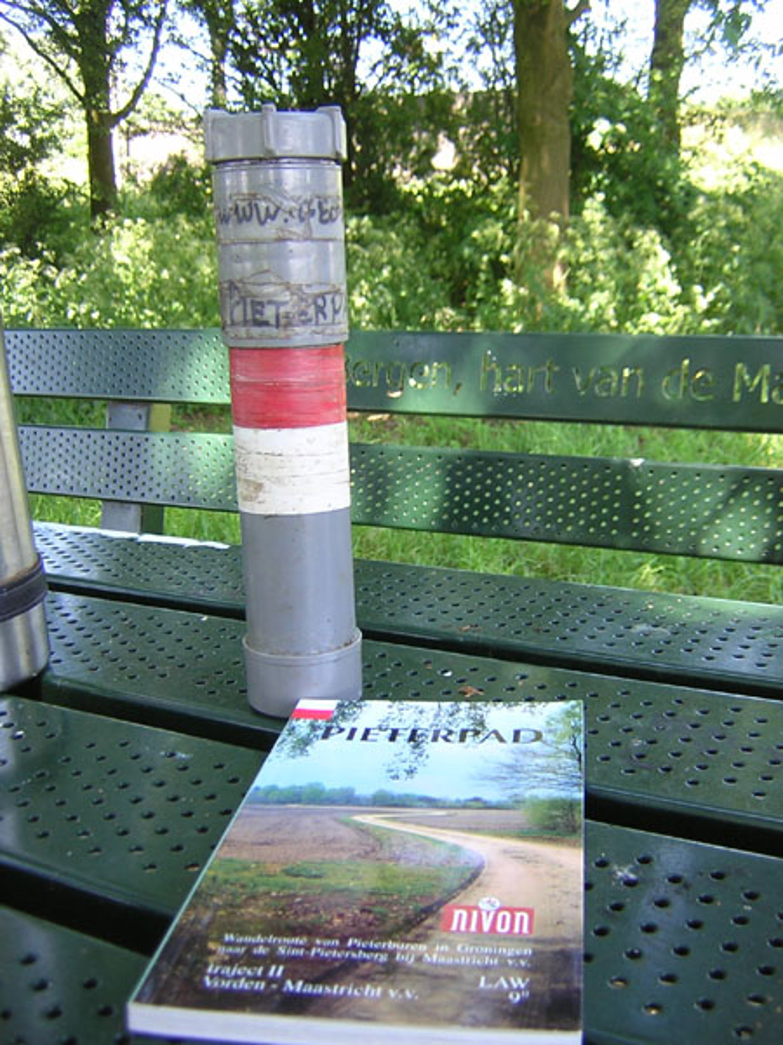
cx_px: 392
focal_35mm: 36
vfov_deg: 51.4
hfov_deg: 39.7
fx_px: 1086
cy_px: 522
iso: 100
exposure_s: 1/37.2
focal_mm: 4.7
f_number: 2.6
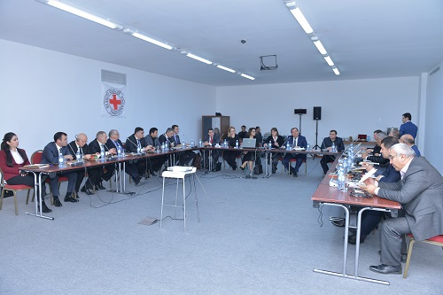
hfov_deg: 73.8
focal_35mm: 24
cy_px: 148
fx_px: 295
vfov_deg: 53.1
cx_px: 222
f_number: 5.6
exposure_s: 1/80
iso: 800
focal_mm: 24
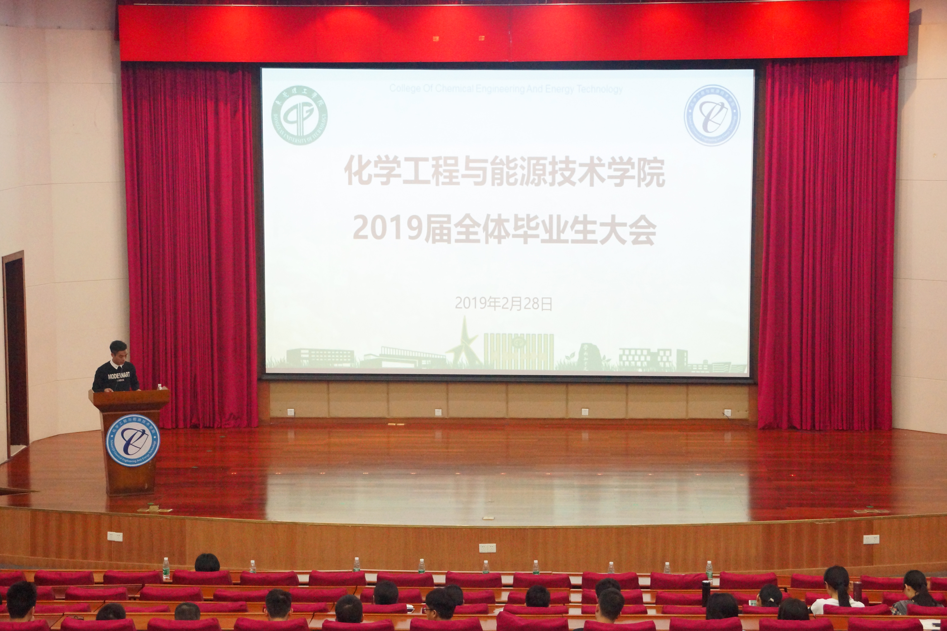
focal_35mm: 150
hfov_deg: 13.7
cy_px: 316
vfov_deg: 9.1
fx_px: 3946
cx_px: 474
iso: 2500
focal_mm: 100
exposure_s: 1/60
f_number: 5.6
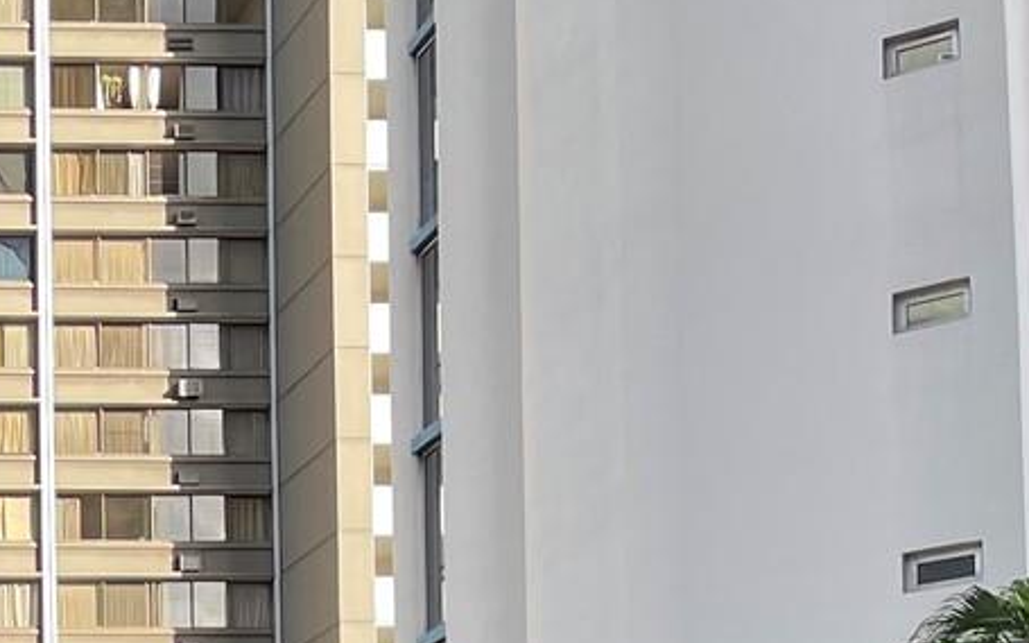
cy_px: 1236
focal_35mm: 97
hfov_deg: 18.7
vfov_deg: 12.1
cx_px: -543
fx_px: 2719
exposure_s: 1/454
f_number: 1.6
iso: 32
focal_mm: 5.1
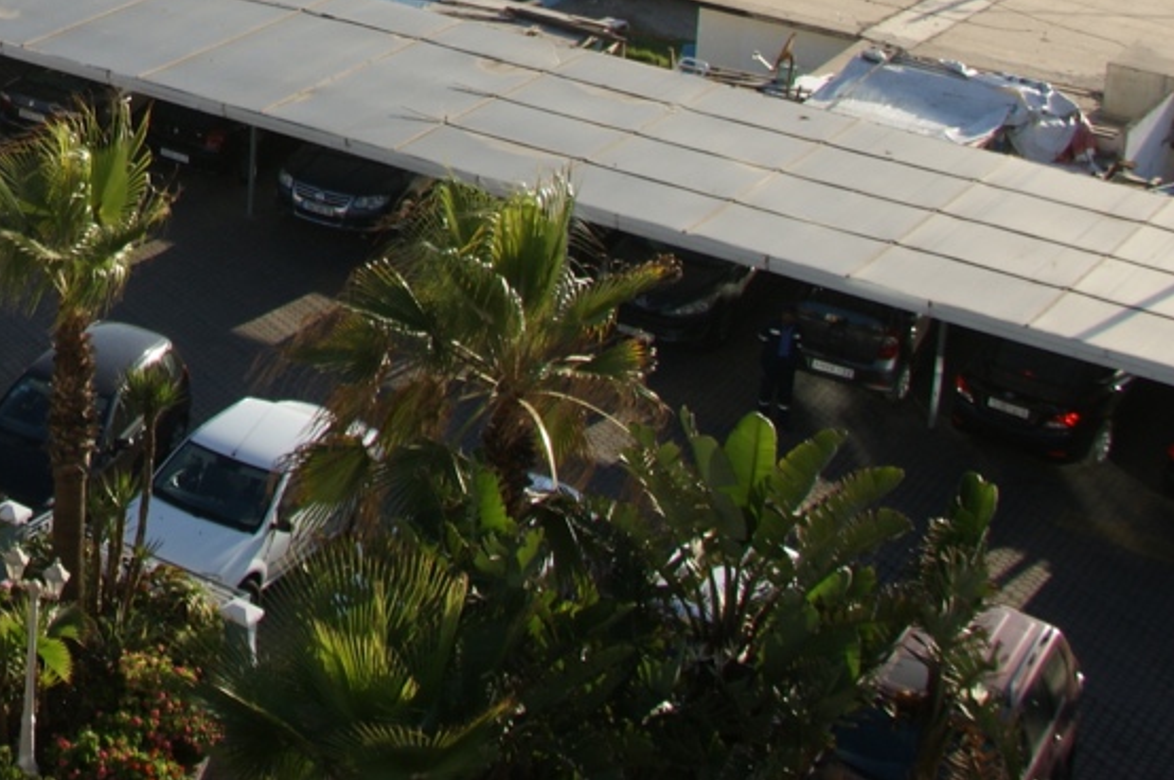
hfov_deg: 22.3
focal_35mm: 78
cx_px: -485
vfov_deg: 16.1
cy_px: -345
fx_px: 2541
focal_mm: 18
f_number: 10
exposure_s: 1/100
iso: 100
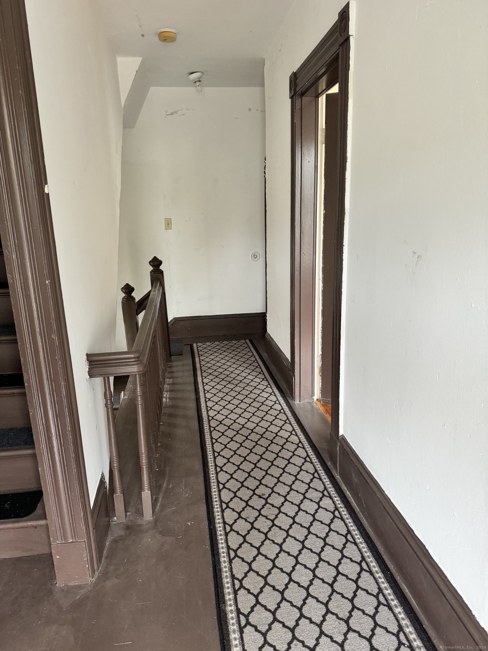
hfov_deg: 56.8
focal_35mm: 24
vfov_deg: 71.6
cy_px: 326
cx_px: 244
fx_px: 451
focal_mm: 6.76
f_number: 1.78
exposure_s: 1/92
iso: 200
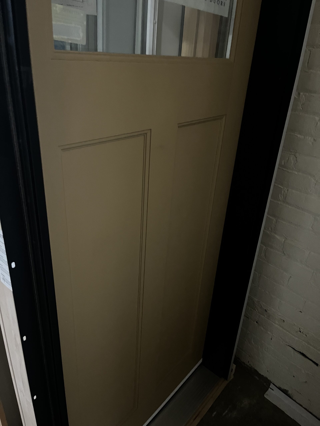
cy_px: 213
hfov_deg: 53.1
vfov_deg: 67.3
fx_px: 320
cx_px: 160
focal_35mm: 26
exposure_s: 1/24
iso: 1000
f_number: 1.6
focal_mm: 5.1
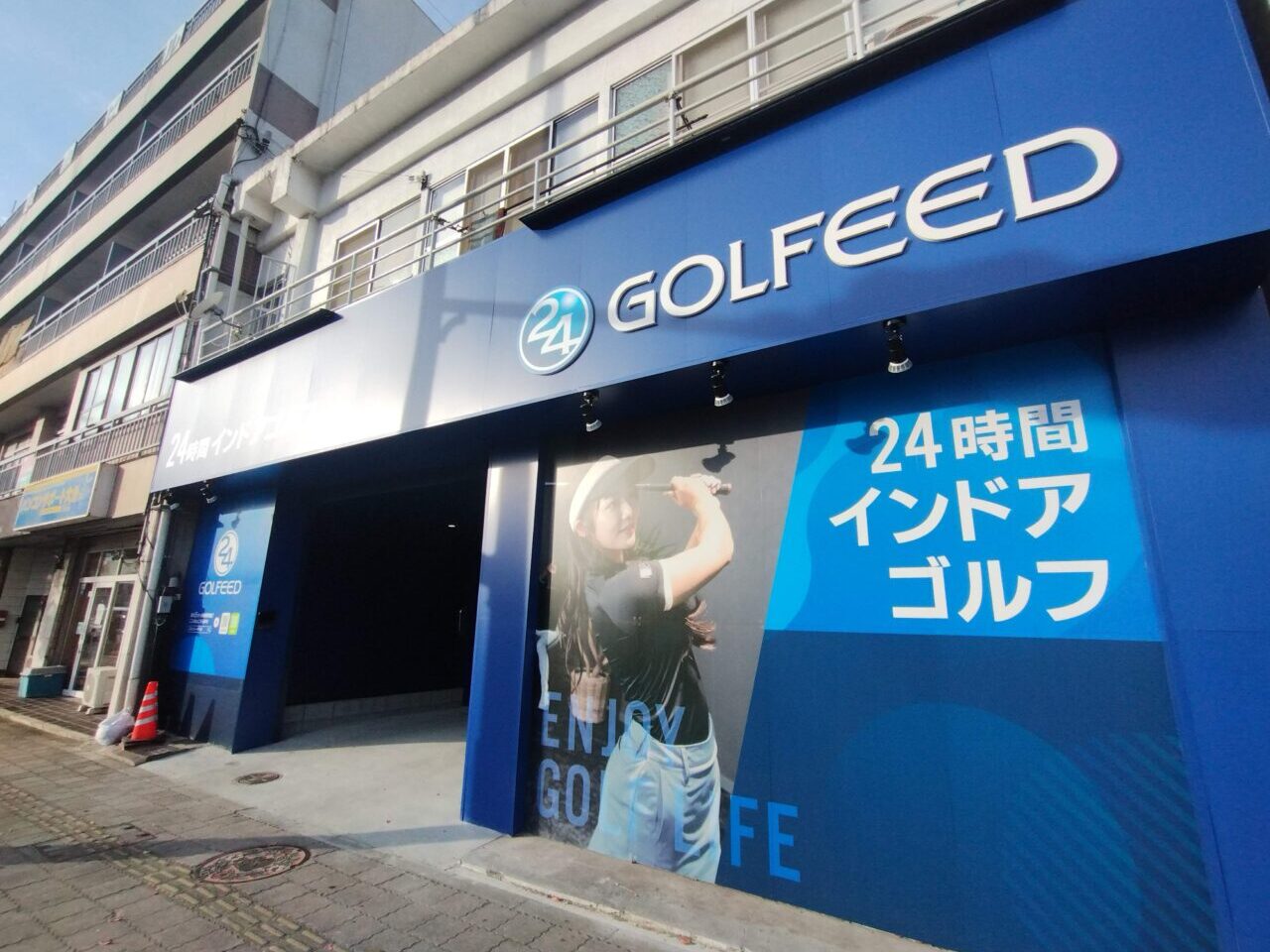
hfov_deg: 94.5
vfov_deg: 78.1
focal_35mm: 16
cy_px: 476
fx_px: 587
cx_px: 635
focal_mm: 1.66
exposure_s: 1/710
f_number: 2.2
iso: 100
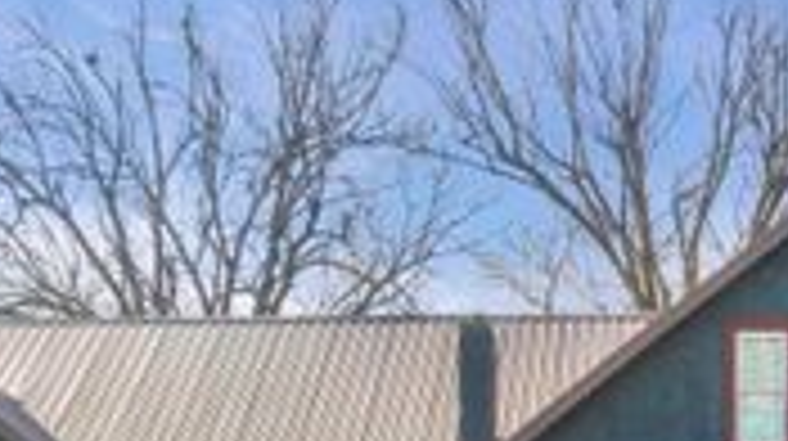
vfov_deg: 13.7
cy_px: 718
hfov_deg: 25.8
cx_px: 621
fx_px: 1691
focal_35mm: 81
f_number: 9
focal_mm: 18
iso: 250
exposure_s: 1/250
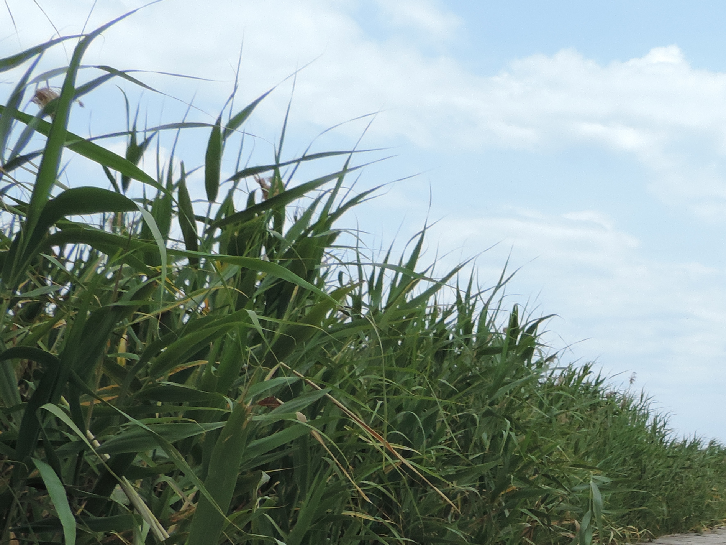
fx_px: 1300
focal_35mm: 62
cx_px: 574
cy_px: 579
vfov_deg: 22.5
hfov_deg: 30.5
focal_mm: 4.3
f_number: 3
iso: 80
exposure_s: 1/1000
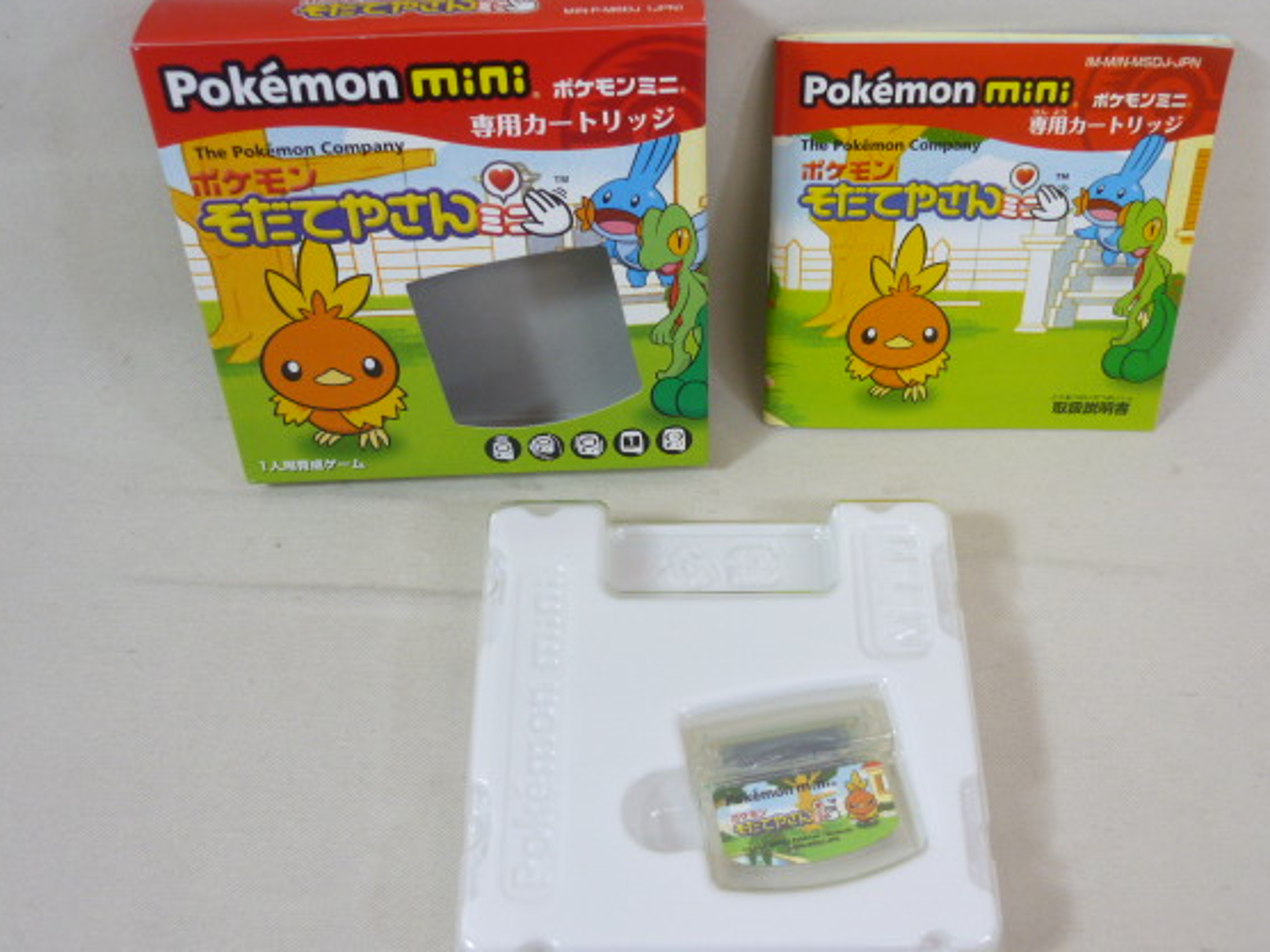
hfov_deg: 48.9
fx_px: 1394
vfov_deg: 37.7
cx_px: 701
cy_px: 495
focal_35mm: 38
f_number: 2.8
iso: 100
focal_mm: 5.5
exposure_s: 1/30
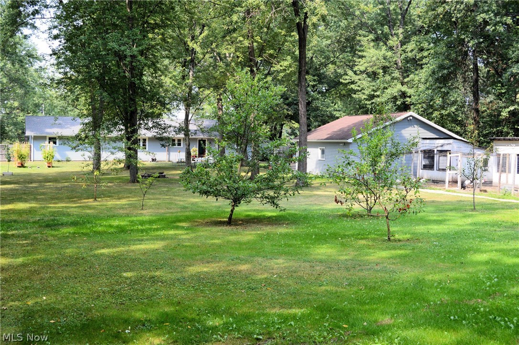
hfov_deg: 41.2
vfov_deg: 28.0
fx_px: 691
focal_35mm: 48
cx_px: 260
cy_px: 172
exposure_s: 1/160
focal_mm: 32
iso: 400
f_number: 10
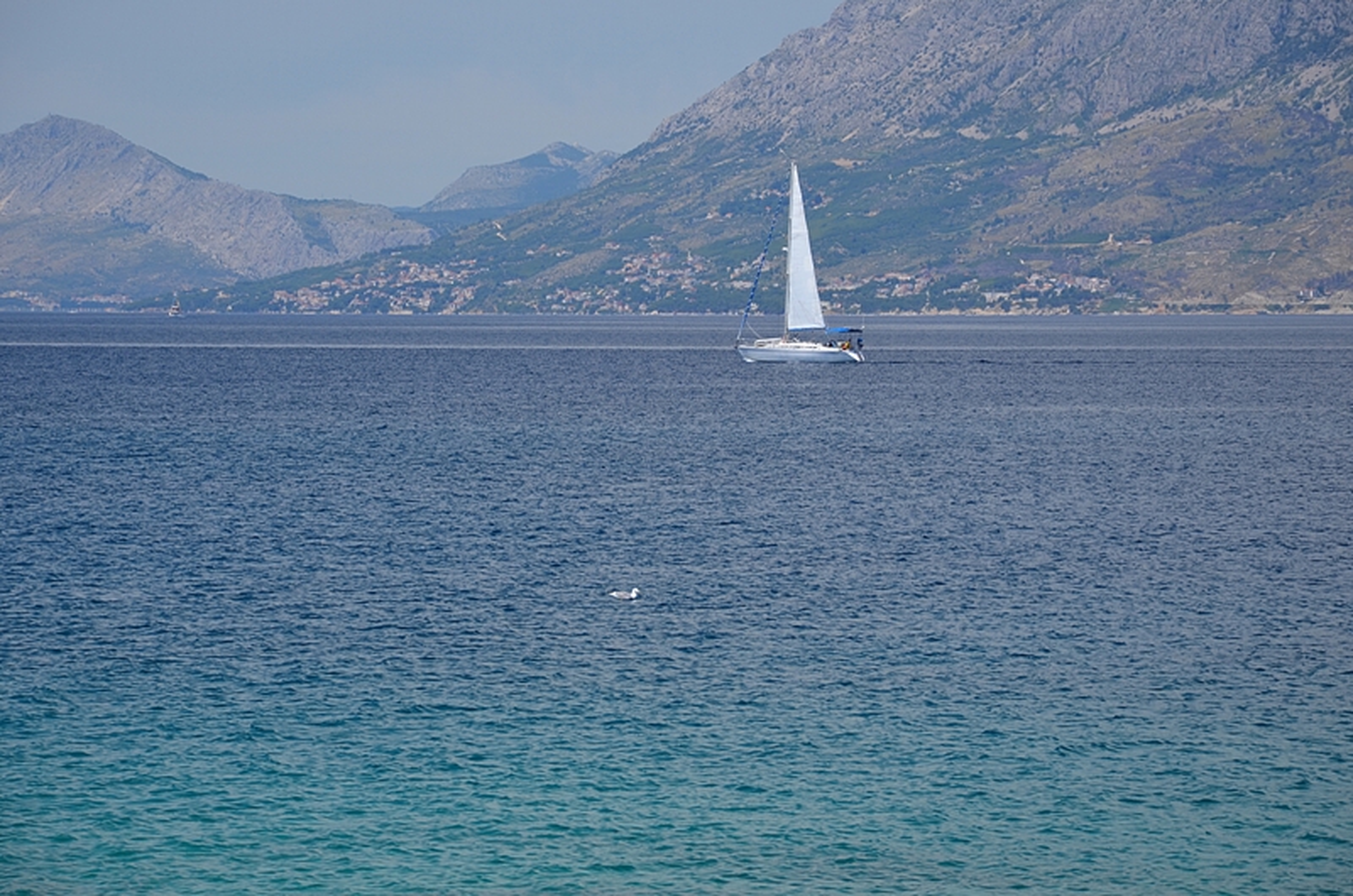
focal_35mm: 158
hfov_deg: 13.1
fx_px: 5908
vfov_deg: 8.7
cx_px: 676
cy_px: 448
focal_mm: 105
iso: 180
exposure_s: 1/250
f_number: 8
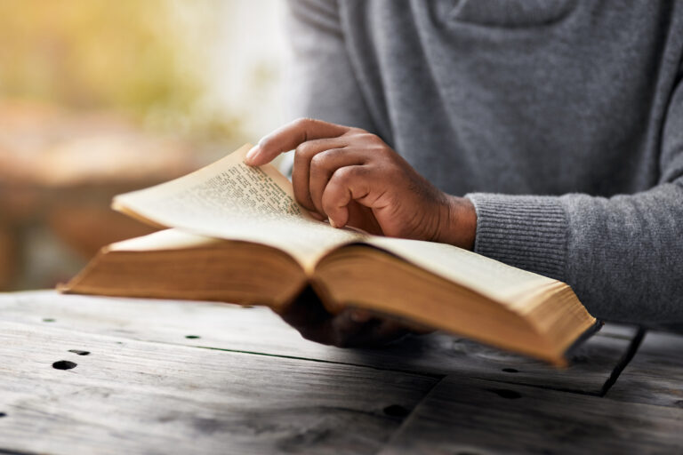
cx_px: 342
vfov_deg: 16.1
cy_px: 228
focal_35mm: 85
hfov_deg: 23.9
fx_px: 1613
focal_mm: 85
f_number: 2
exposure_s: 1/640
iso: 160
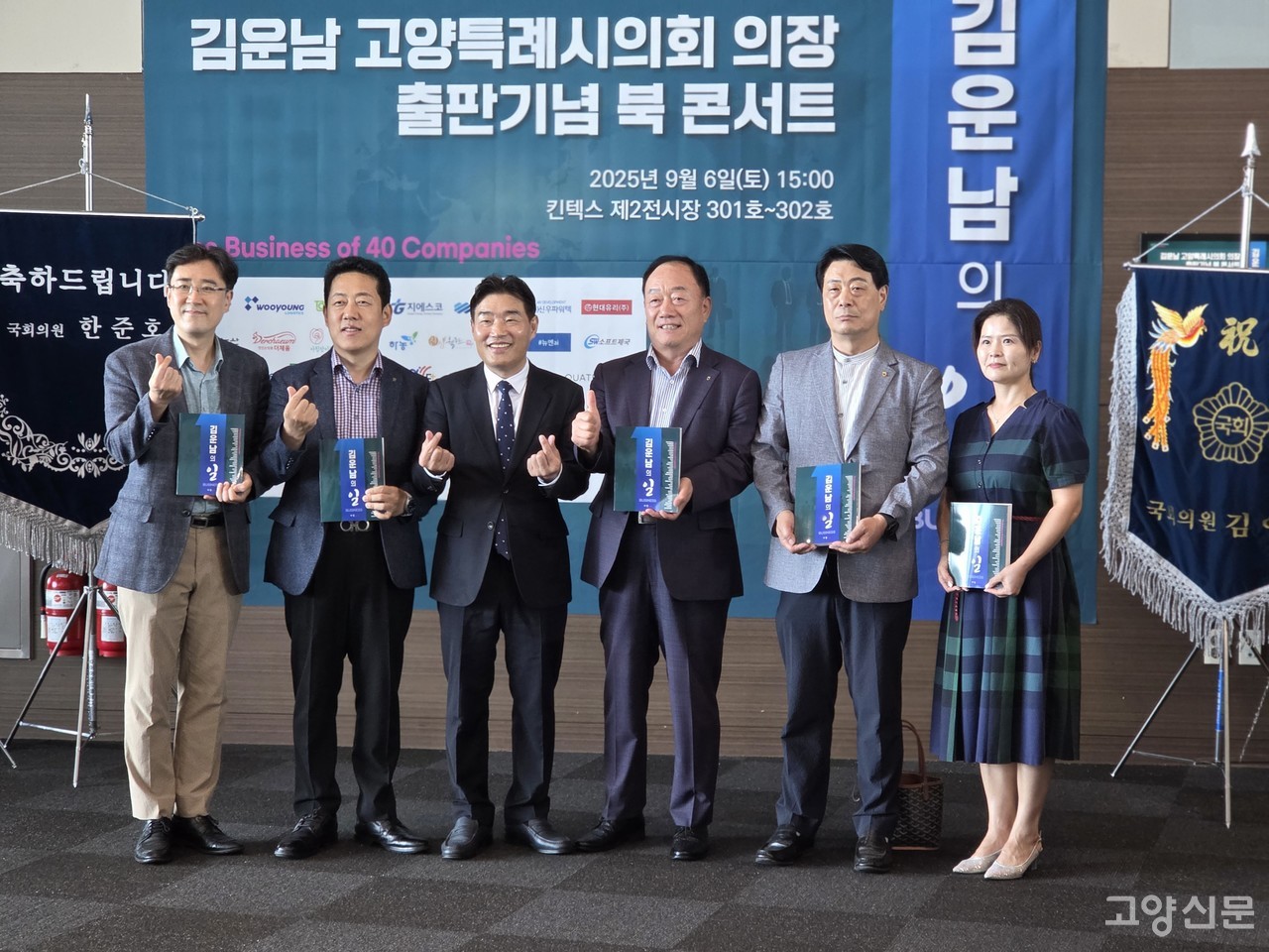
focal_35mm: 69
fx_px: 2529
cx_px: 634
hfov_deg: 28.2
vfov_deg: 21.3
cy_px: 476
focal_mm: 7
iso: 250
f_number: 2.4
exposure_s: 1/30
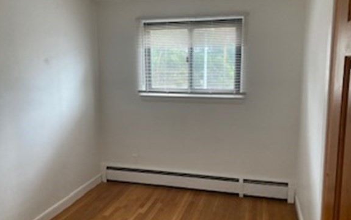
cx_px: 178
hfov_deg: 61.2
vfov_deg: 40.6
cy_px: 104
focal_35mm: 31
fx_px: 297
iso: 80
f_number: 1.8
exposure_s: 1/78
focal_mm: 3.99
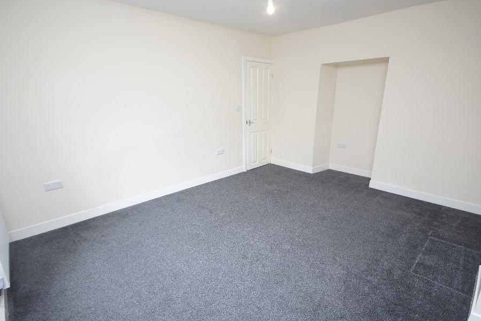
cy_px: 166
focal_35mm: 17
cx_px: 256
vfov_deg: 70.4
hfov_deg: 93.1
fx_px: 227
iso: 400
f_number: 4
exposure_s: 1/160
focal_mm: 10
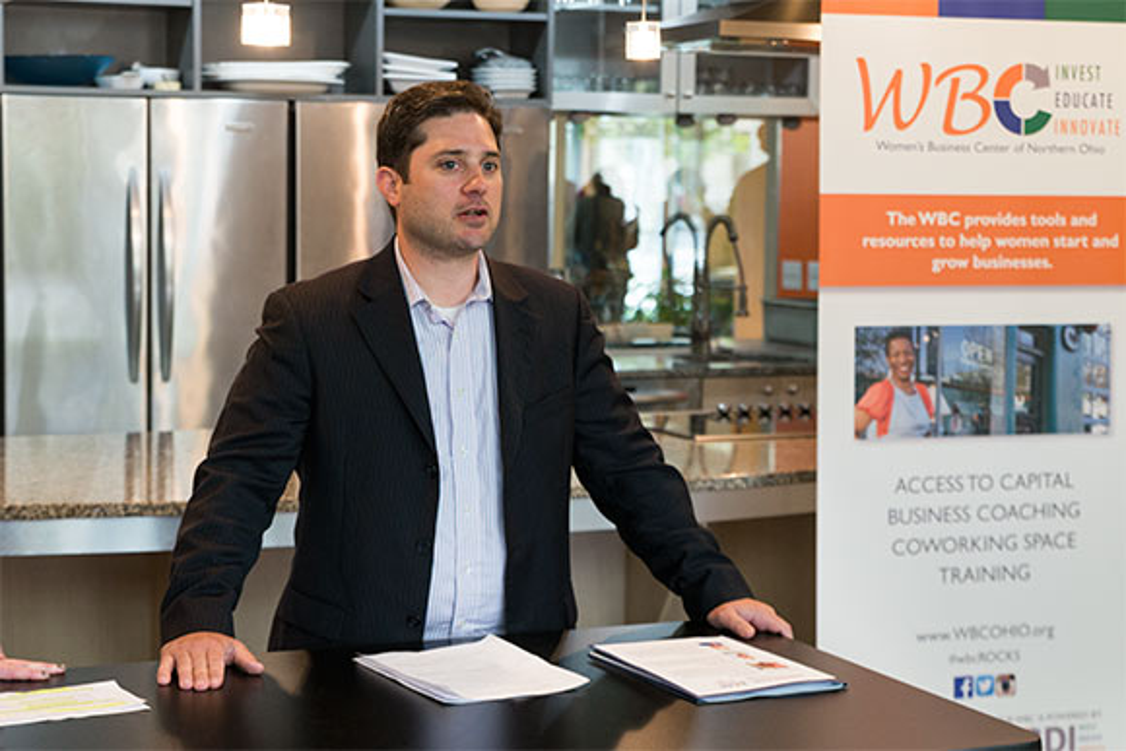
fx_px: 1721
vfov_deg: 24.6
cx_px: 563
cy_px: 376
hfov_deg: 36.2
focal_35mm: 55
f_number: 4.8
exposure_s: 1/125
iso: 1000
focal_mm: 55
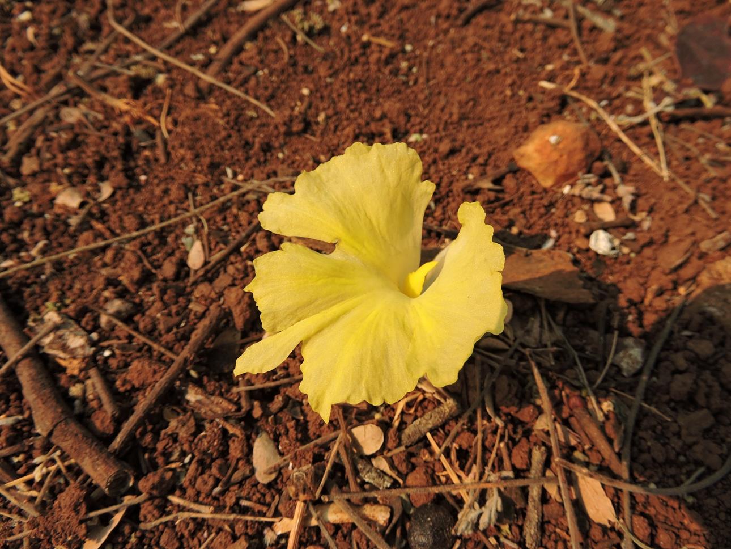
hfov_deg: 71.6
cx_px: 366
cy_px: 274
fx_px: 507
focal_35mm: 24
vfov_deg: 56.8
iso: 100
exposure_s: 1/800
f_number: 3.3
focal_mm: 4.3
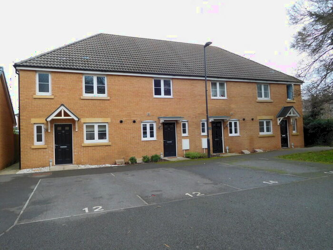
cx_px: 166
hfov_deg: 69.4
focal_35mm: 25
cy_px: 125
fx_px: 240
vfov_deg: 54.9
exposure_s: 1/160
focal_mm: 4.5
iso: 125
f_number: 3.4
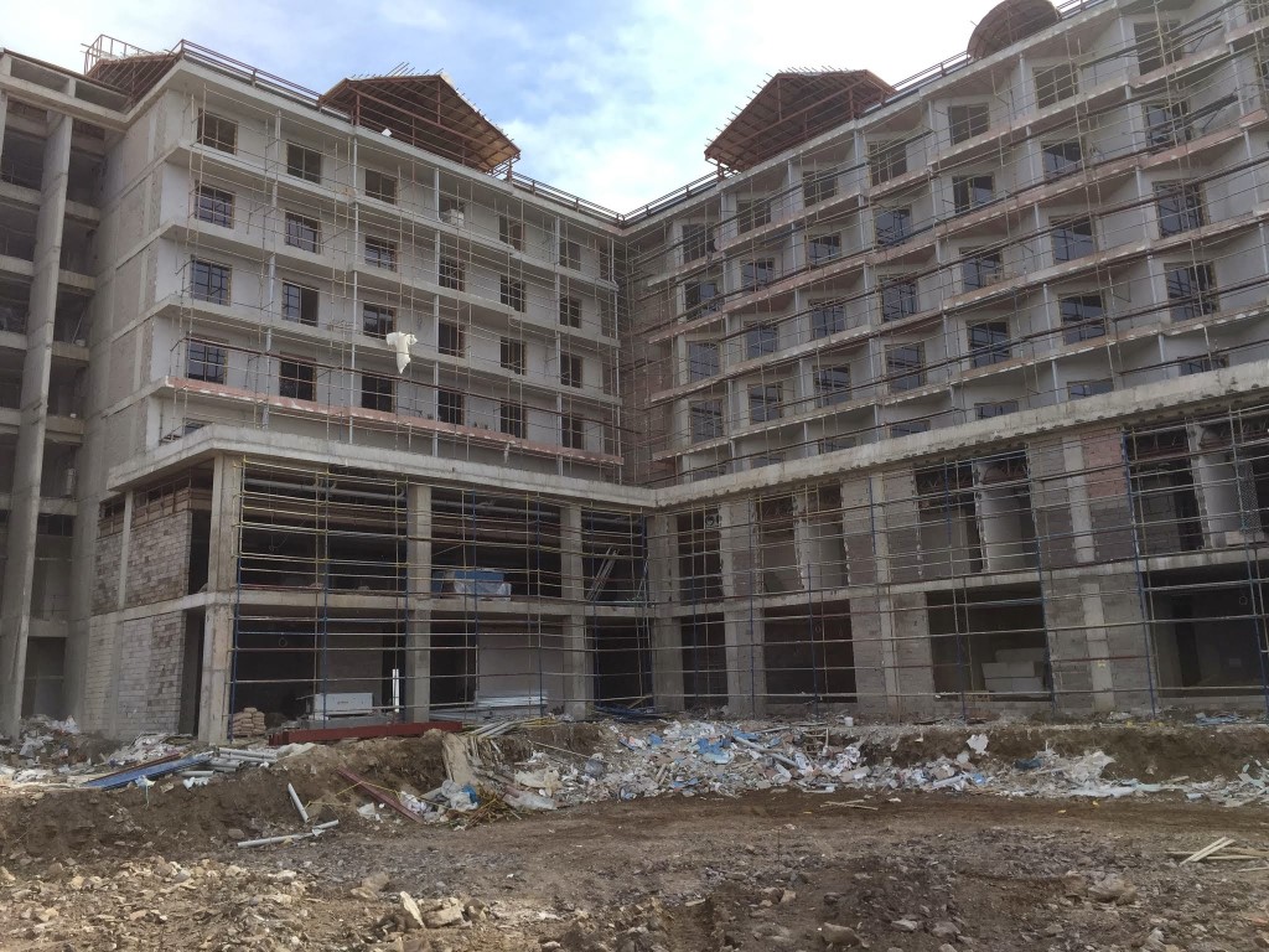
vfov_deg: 48.2
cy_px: 476
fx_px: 1063
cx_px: 634
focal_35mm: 29
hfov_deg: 61.7
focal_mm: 4.15
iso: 32
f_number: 2.2
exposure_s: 1/1276
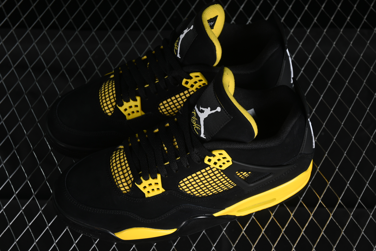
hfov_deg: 27.0
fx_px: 783
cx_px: 188
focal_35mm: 75
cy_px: 126
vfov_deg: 18.2
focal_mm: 50
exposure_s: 1/50
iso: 160
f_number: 6.3
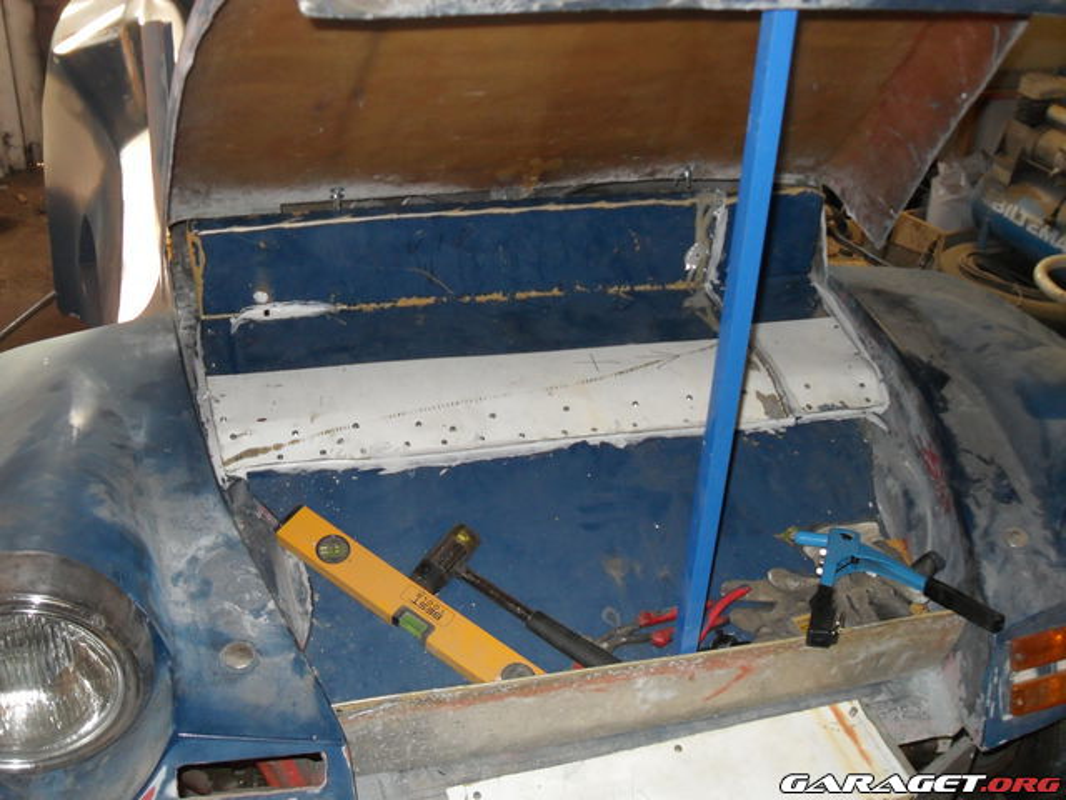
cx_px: 533
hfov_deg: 52.6
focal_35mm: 35
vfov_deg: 40.7
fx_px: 1078
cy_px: 400
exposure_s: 1/45
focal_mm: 6.2
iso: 200
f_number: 2.8
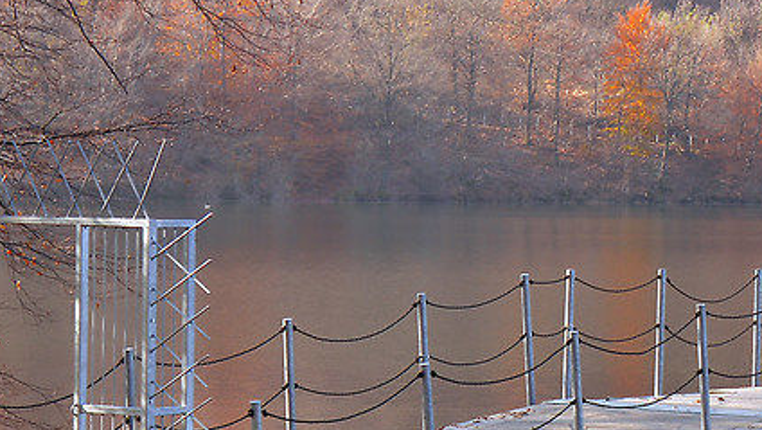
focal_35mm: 151
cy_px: 246
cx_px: 872
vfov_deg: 8.0
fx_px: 3053
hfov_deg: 13.9
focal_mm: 34
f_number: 5.6
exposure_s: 1/125
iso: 200
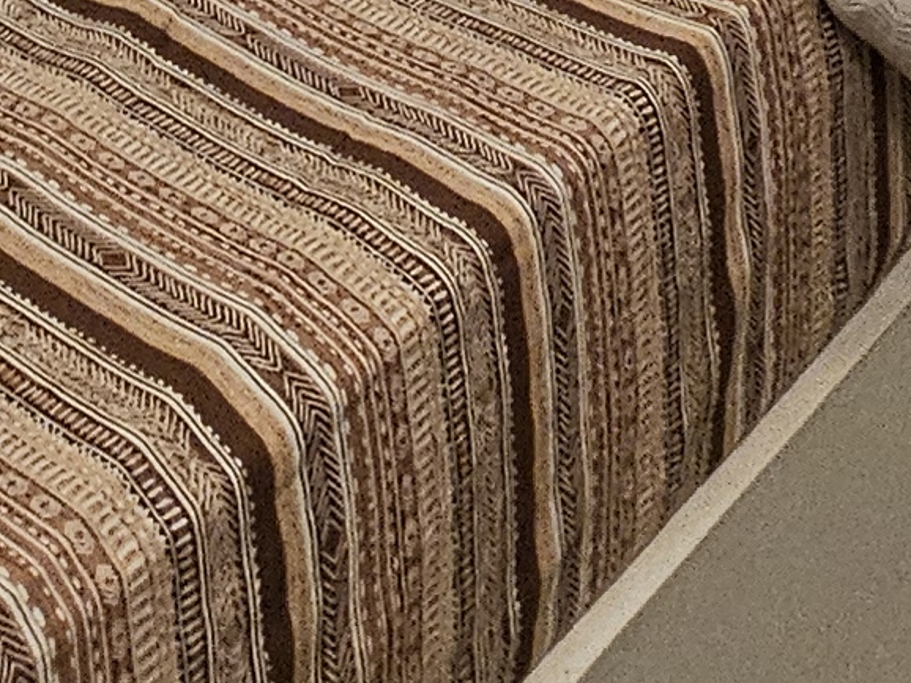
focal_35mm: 90
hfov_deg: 21.3
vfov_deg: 10.5
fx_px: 2368
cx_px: 93
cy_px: -1469
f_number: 2.2
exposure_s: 1/33
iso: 500
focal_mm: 2.2
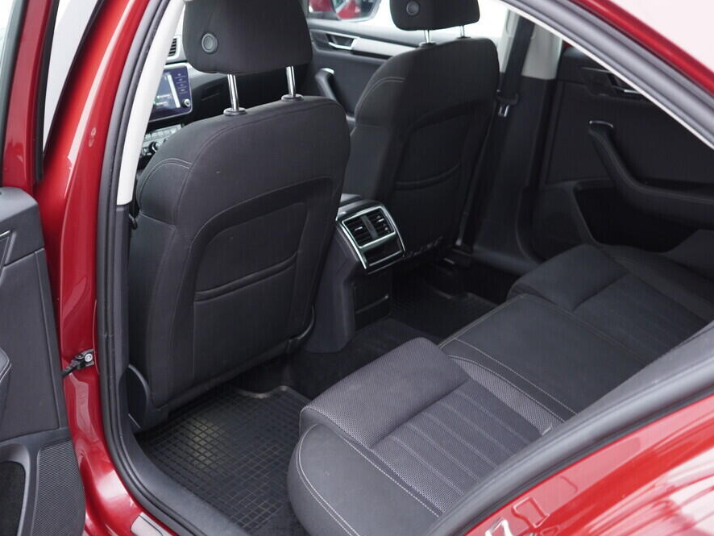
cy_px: 268
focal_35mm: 40
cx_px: 310
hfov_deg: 46.7
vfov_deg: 36.0
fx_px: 825
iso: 400
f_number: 2.8
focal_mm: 24
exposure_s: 1/40
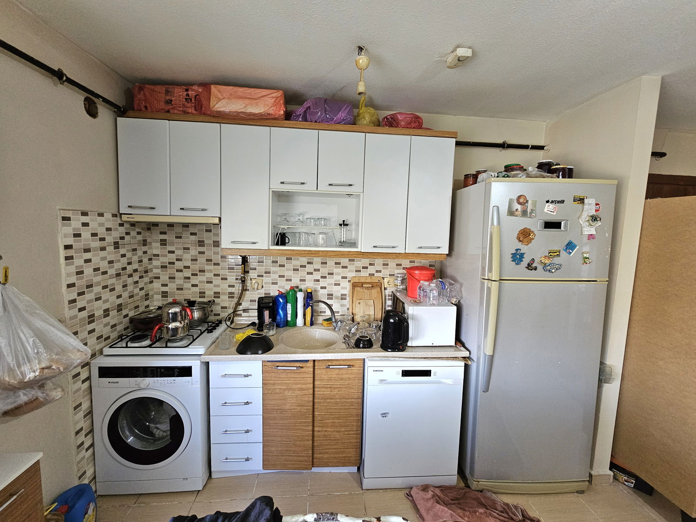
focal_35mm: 13
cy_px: 261
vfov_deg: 89.9
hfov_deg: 106.2
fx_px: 261
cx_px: 348
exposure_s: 1/50.3
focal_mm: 2.2
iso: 400
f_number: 2.2
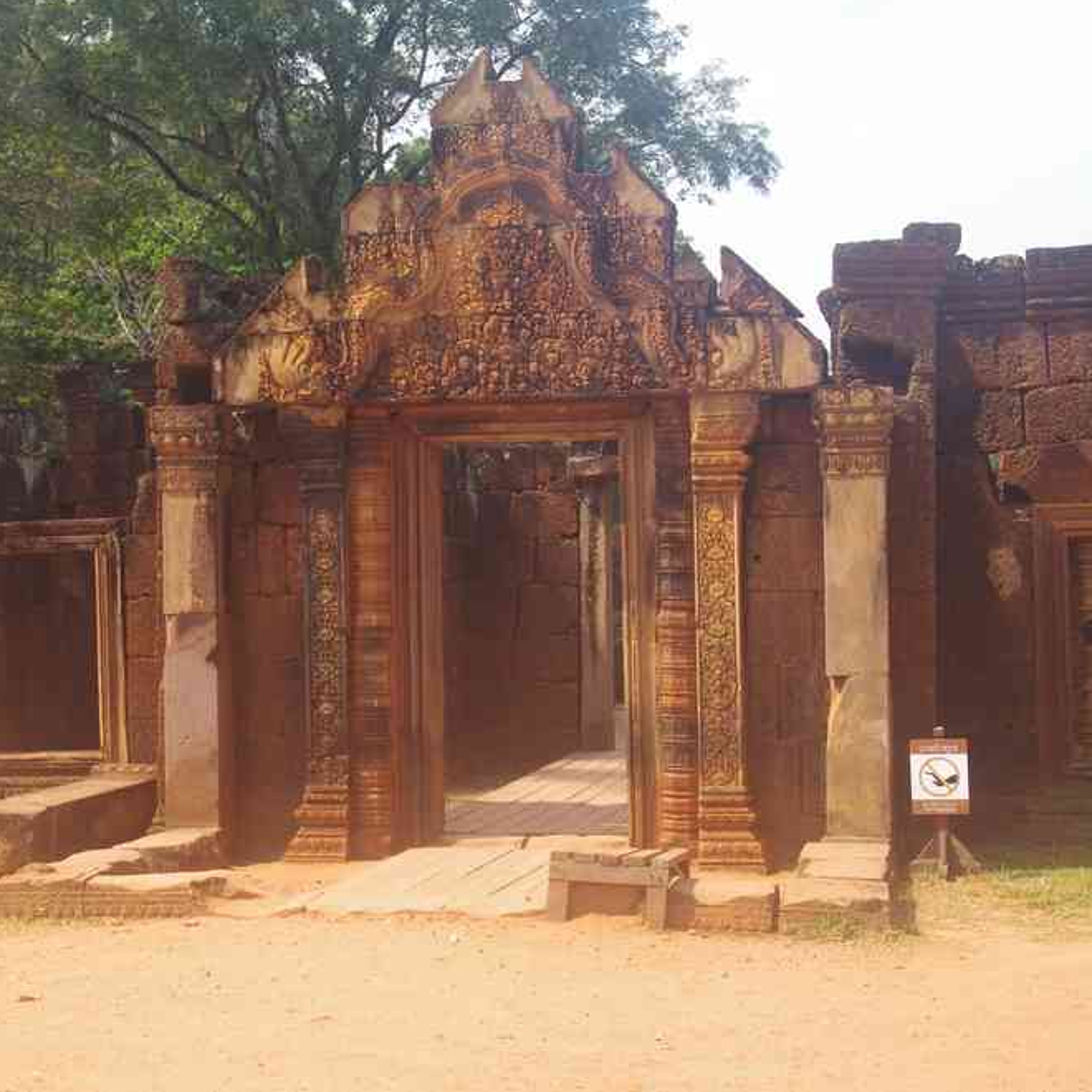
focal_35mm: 64
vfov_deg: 27.0
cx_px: 423
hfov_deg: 27.0
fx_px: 2271
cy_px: 543
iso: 200
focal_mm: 33
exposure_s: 1/60
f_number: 9
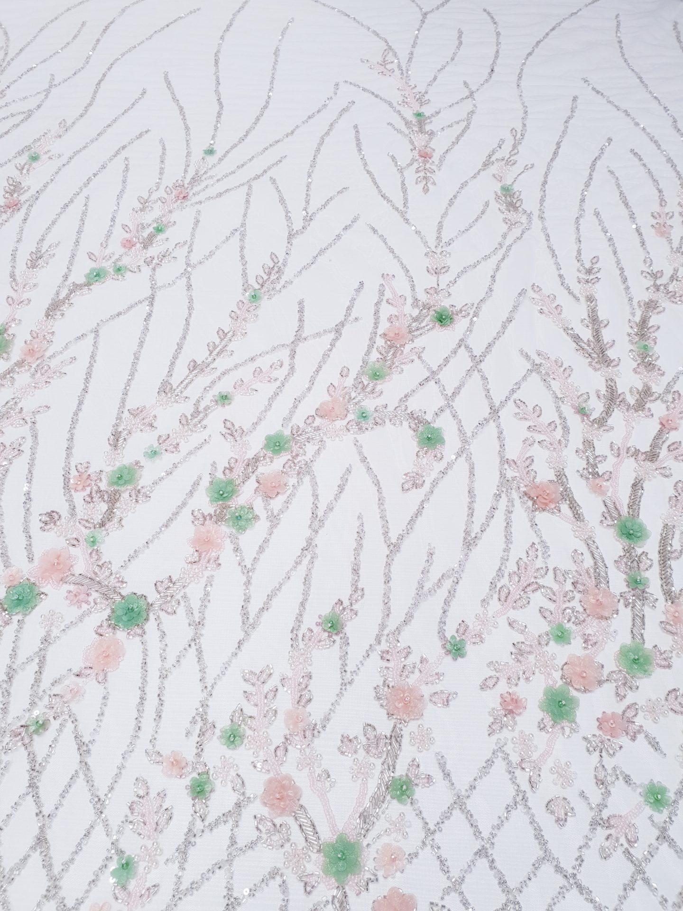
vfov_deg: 67.3
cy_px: 456
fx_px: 684
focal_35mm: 26
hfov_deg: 53.1
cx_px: 342
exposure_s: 1/50
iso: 80
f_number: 2.4
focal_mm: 4.3
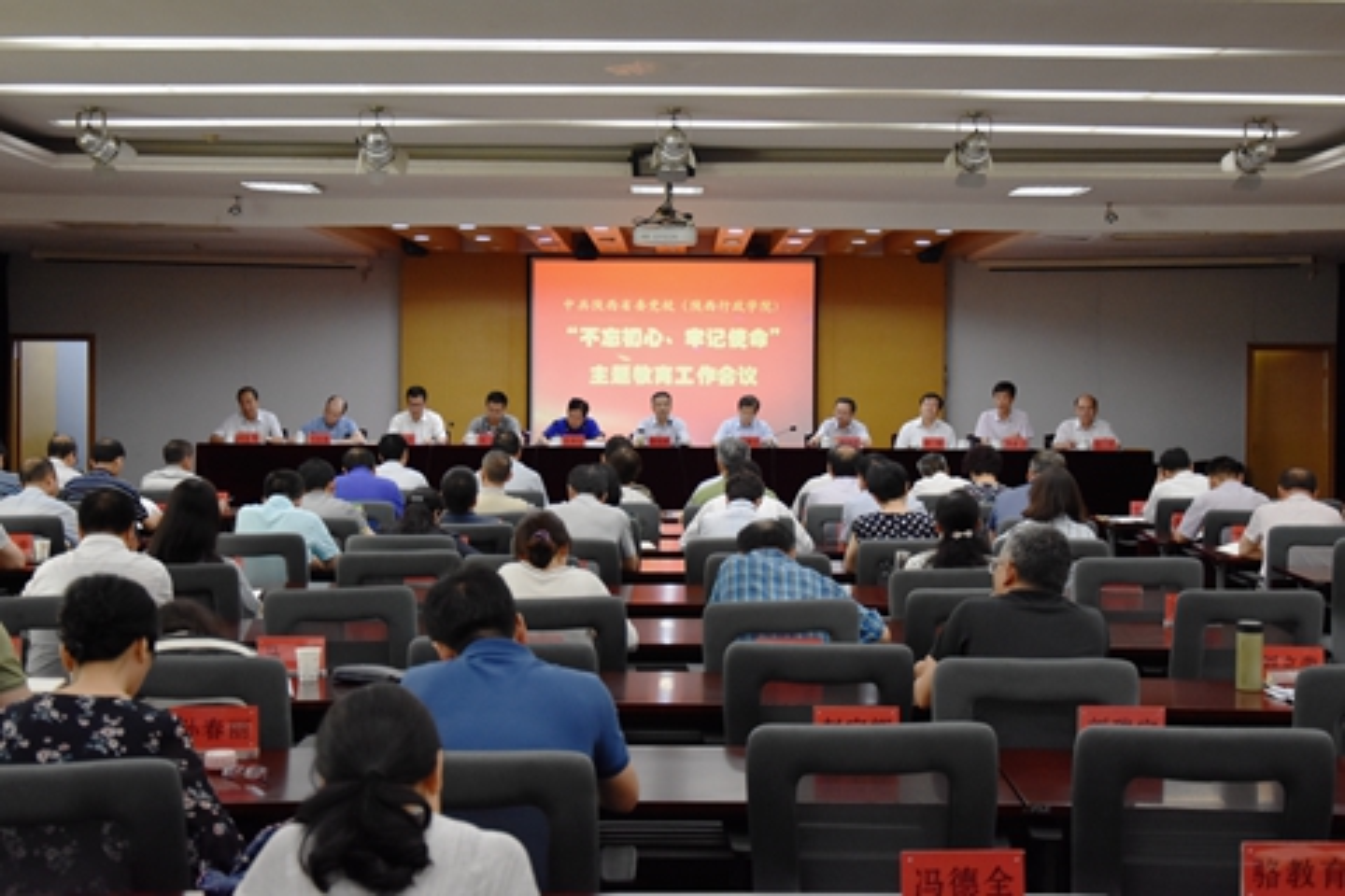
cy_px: 448
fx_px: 1905
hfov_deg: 38.9
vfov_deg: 26.5
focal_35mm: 51
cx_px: 672
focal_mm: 34
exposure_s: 1/40
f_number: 4.2
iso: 1600
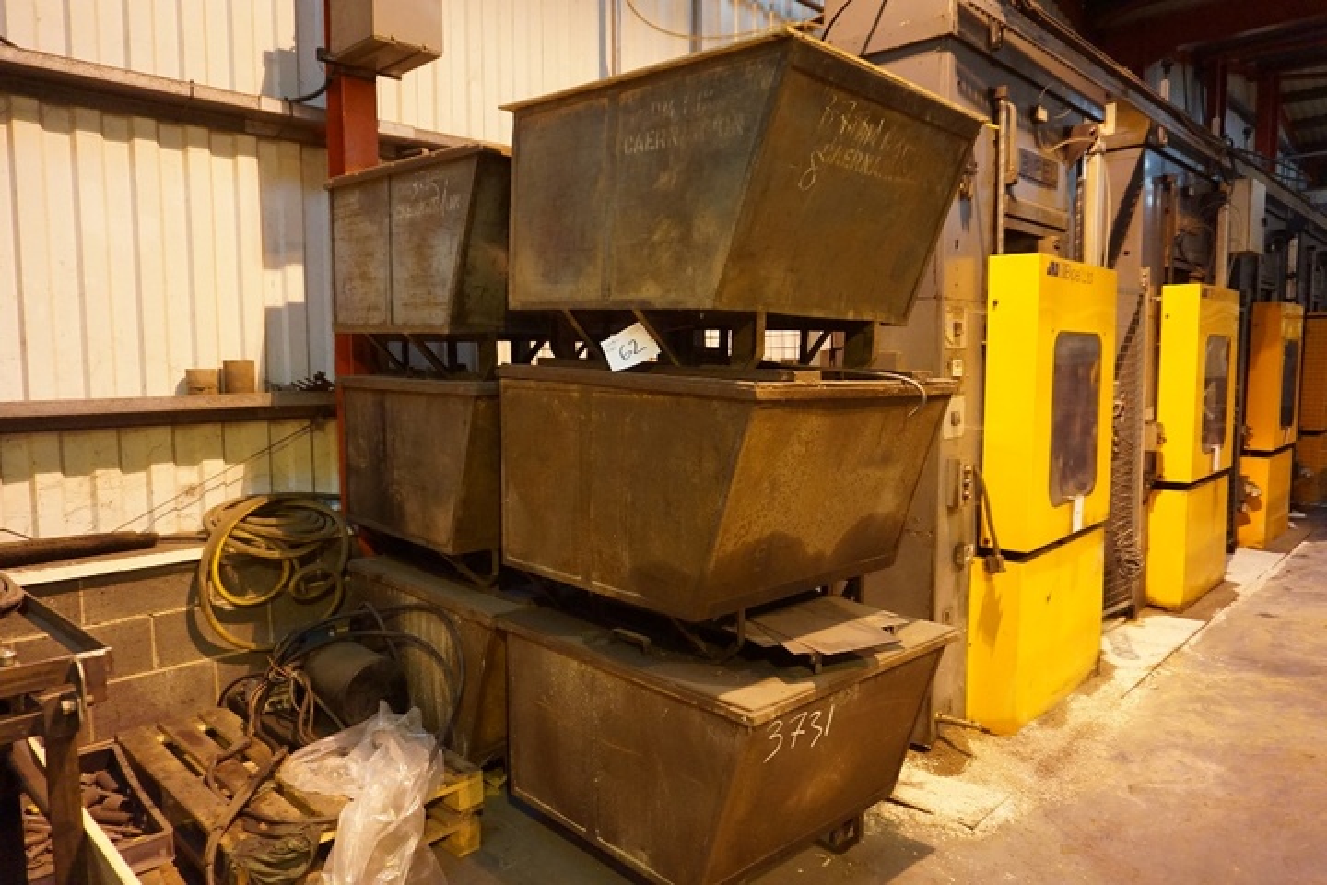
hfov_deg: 73.7
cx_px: 664
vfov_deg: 53.1
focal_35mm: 24
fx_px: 885
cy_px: 442
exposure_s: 1/50
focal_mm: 16
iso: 3200
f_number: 3.5
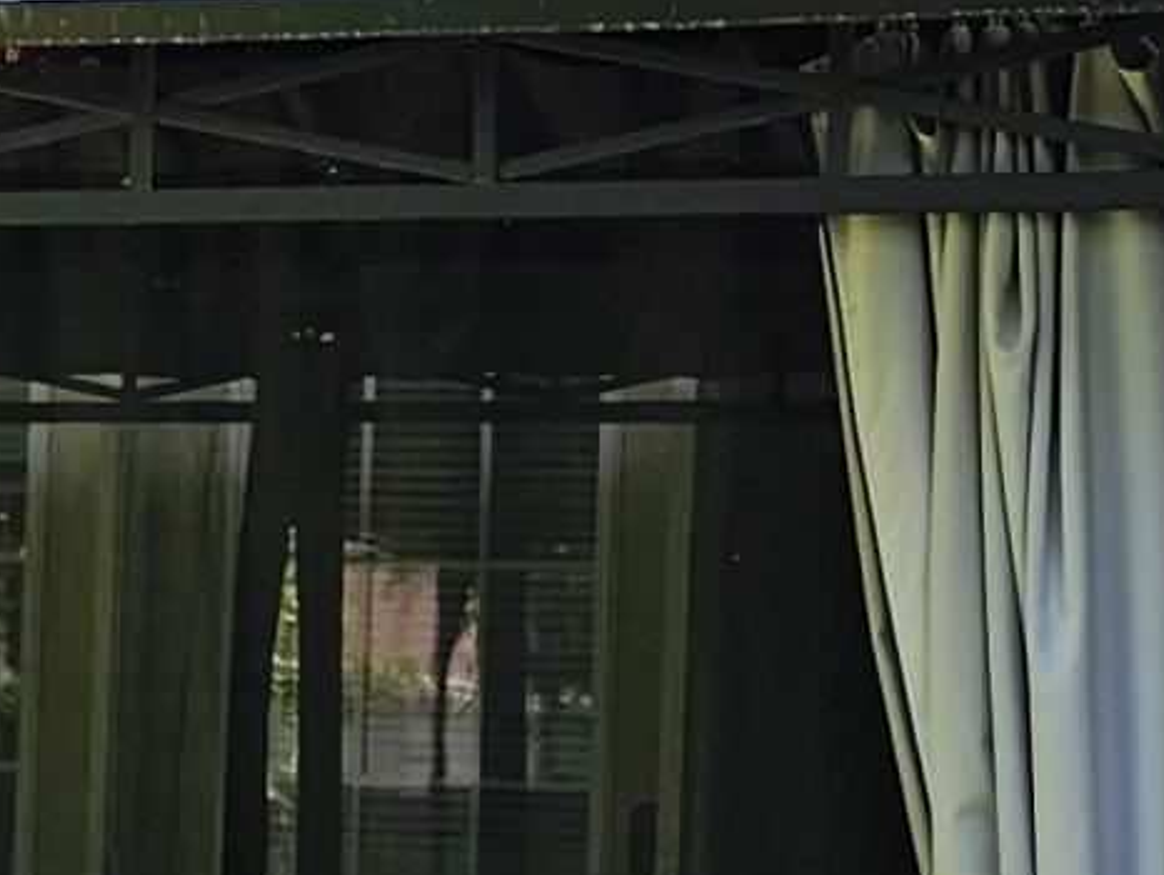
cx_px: 150
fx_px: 4979
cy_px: 645
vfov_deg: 10.0
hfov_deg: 13.2
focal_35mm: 148
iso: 16
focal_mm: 6.3
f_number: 1.7
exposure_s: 1/180
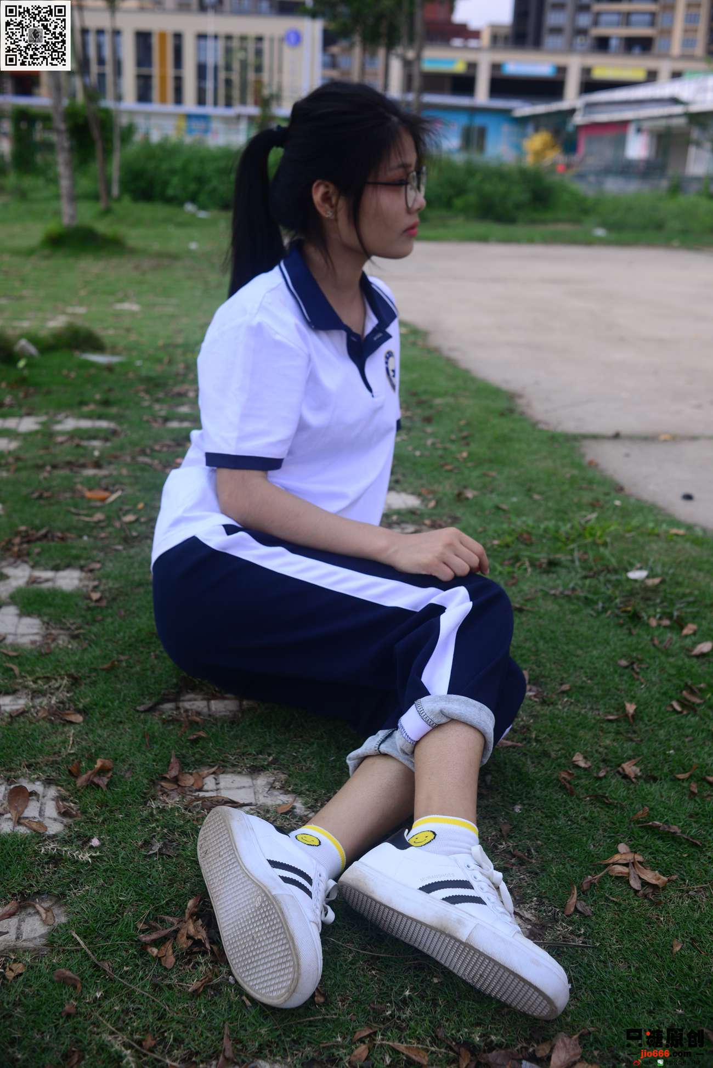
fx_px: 1039
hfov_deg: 37.9
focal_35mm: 35
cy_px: 534
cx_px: 356
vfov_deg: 54.4
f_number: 5.6
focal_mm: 35
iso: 100
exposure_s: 1/400
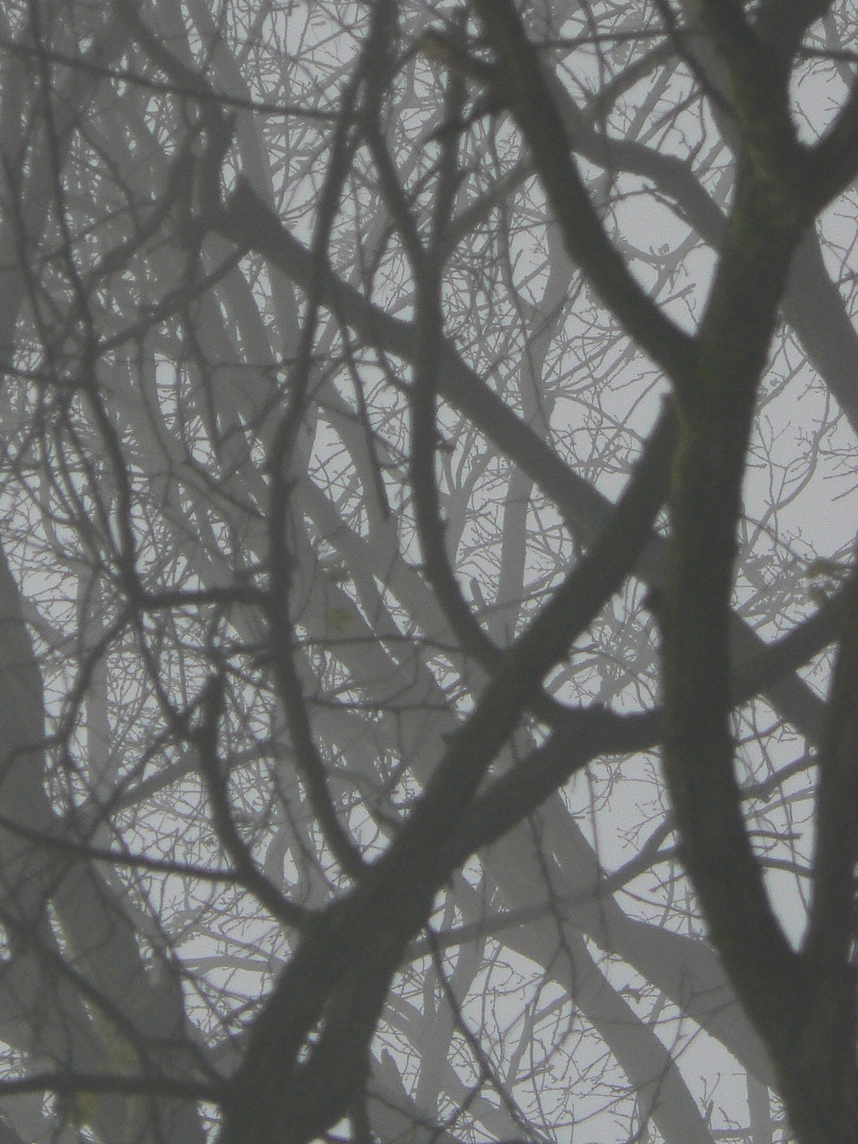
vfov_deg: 5.1
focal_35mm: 391
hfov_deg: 3.8
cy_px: 369
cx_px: 420
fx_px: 12924
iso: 80
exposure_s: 1/100
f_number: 4
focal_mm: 37.7
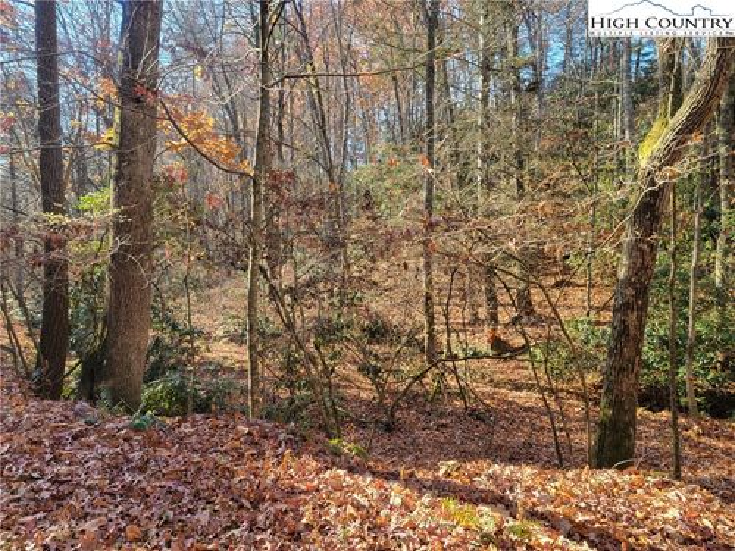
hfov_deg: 71.6
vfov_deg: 56.8
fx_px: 510
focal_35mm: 24
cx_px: 368
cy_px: 276
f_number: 1.8
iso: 32
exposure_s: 1/120
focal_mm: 6.7
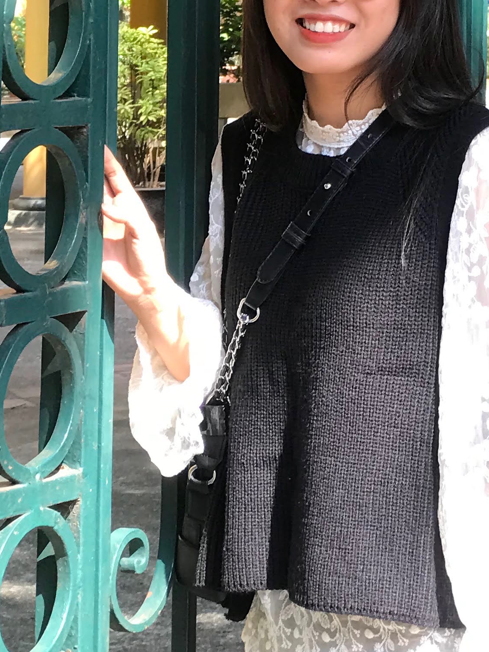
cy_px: -159
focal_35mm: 152
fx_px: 2863
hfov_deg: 9.6
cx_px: 560
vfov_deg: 12.6
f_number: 2.8
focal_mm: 6.6
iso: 25
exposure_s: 1/120
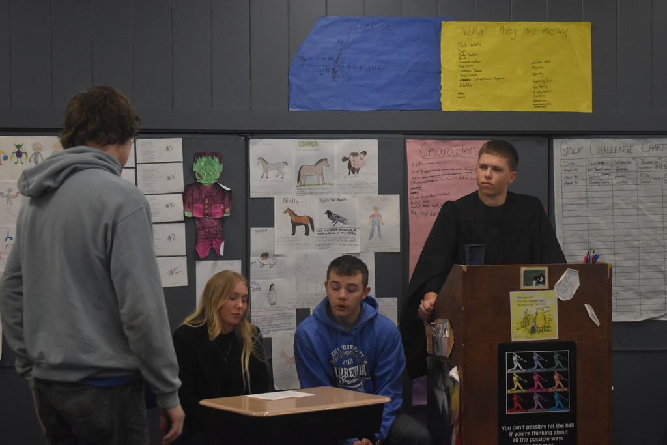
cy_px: 222
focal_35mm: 72
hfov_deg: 28.1
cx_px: 334
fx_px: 1334
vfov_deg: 18.9
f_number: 5.3
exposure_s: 1/320
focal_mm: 48
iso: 3200
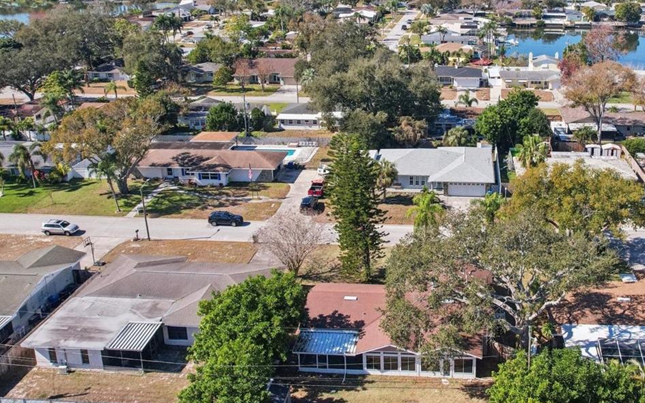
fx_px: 668
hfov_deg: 50.7
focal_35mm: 38
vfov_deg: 33.4
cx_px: 426
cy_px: 146
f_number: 2.8
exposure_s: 1/1600
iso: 400
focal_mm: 8.4
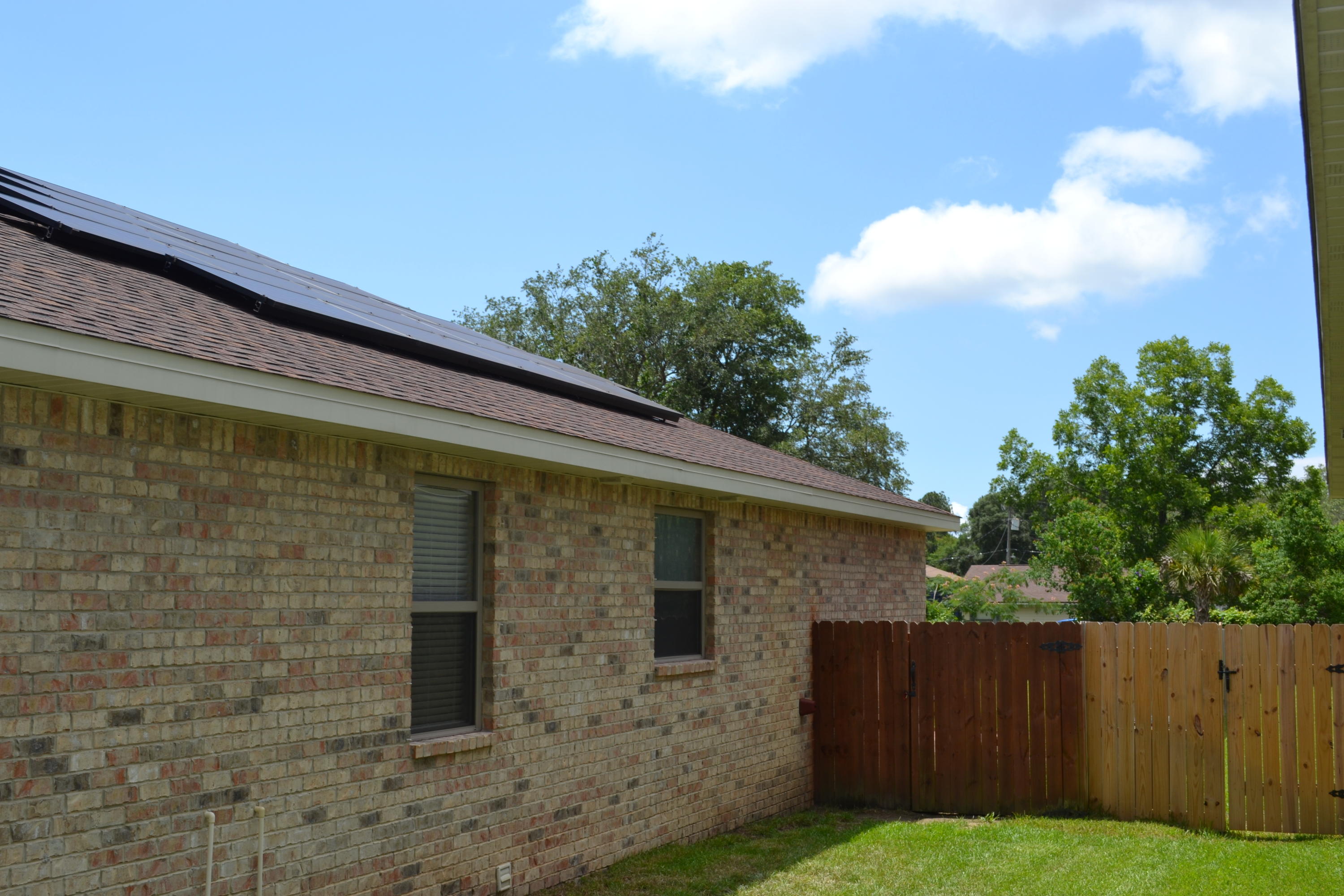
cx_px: 672
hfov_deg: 49.6
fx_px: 1456
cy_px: 448
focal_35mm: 39
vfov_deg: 34.2
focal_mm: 26
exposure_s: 1/200
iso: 100
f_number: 9
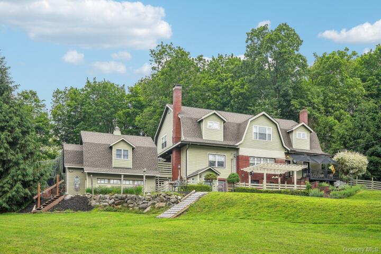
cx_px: 190
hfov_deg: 54.4
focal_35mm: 35
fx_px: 370
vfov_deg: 37.9
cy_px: 127
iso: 100
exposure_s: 1/100
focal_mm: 35
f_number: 9
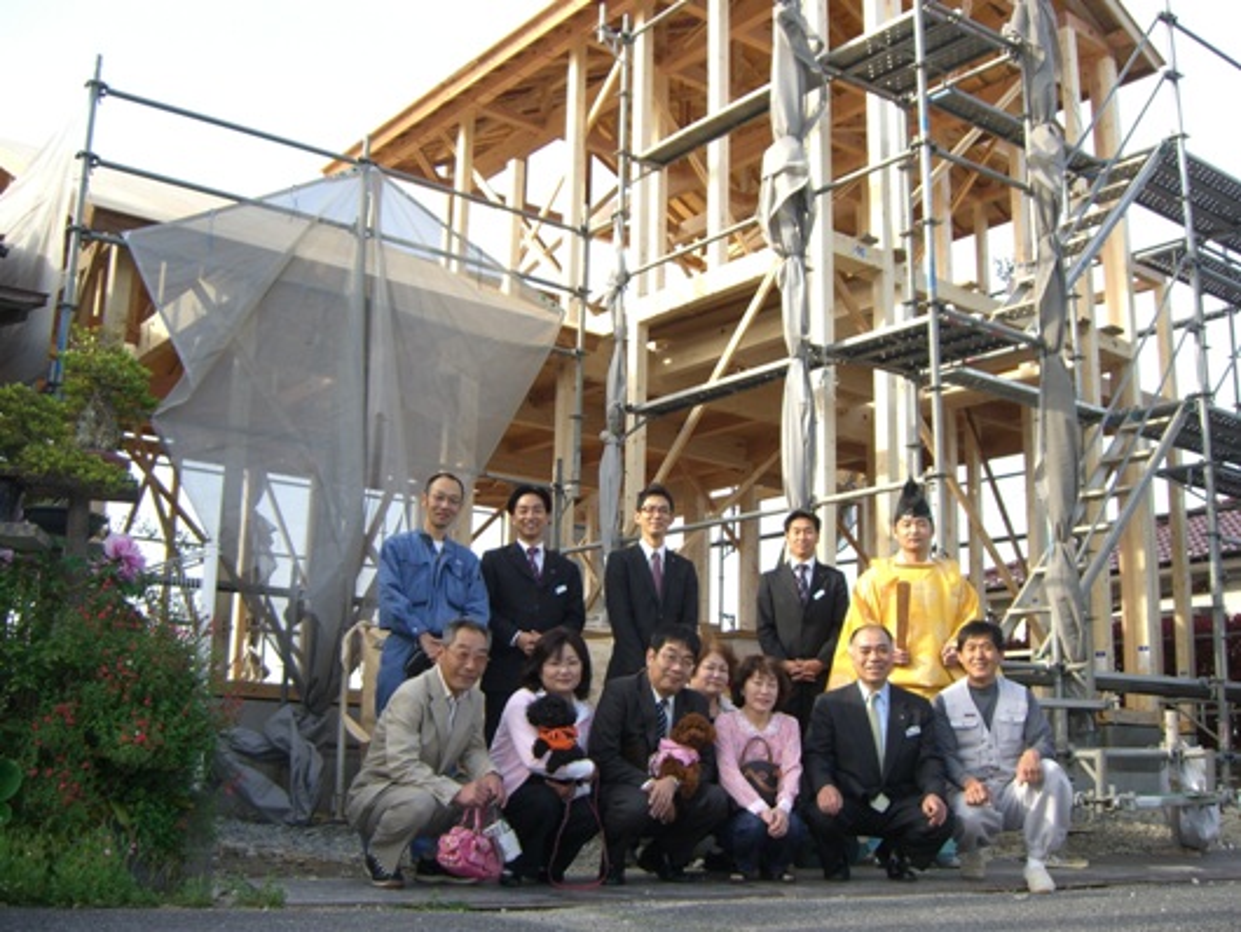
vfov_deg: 37.7
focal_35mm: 38
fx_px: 1363
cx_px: 620
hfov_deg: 49.0
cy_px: 466
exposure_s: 1/250
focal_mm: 7.9
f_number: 2.8
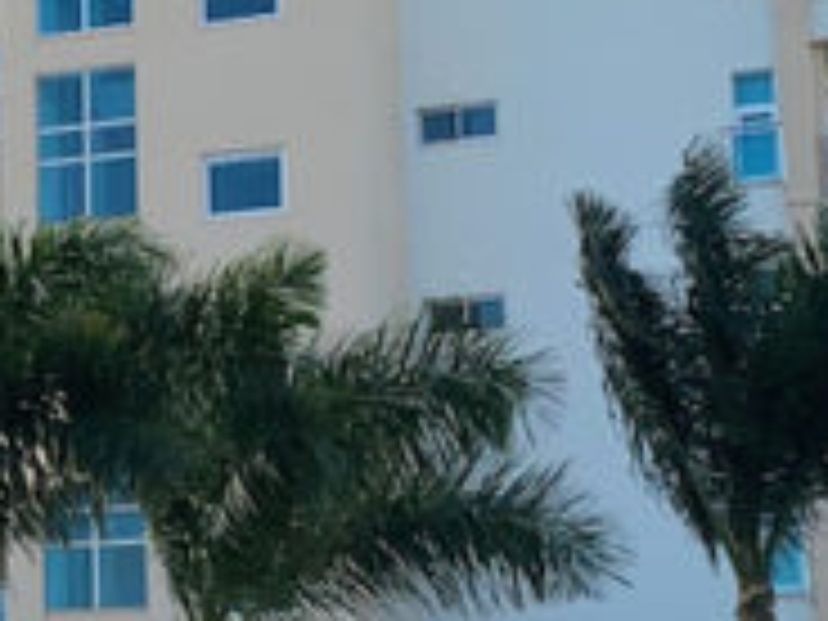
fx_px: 3468
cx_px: -441
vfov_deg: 10.2
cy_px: 279
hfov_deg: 12.9
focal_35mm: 145
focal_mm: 4.25
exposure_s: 1/1412
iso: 32
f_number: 1.8
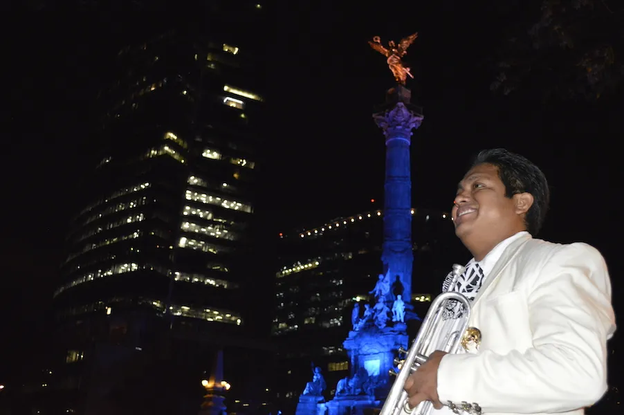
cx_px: 312
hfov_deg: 53.2
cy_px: 208
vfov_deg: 36.8
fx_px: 624
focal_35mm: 36
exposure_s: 1/60
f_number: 4
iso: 3200
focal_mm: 24
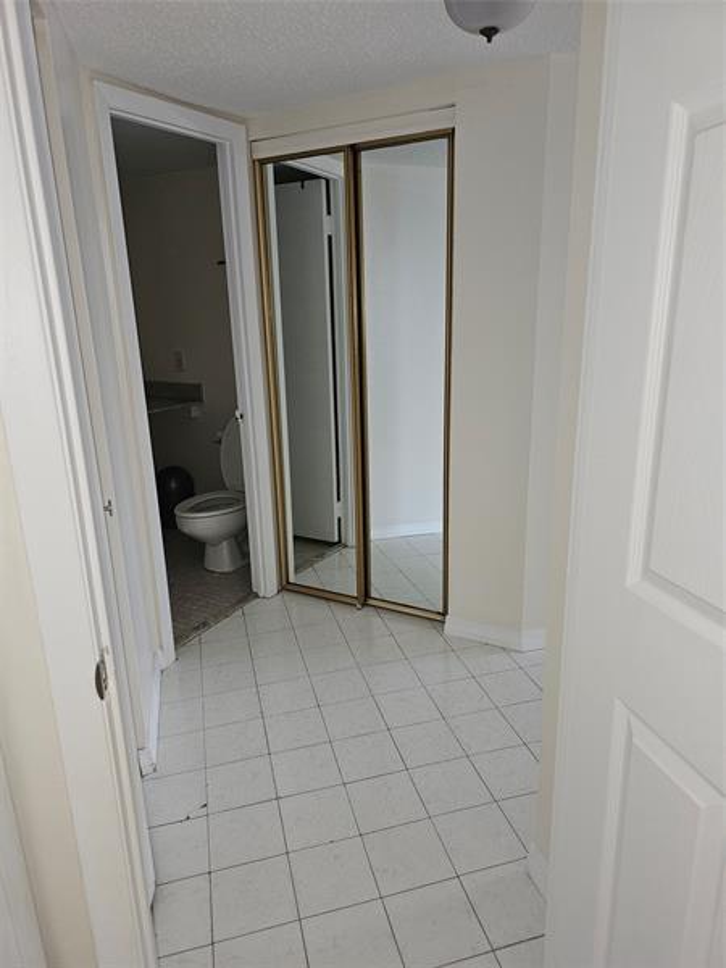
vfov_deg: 73.9
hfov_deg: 58.9
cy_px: 484
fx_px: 643
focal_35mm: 23
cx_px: 363
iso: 100
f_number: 1.7
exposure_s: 1/60
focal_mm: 6.3
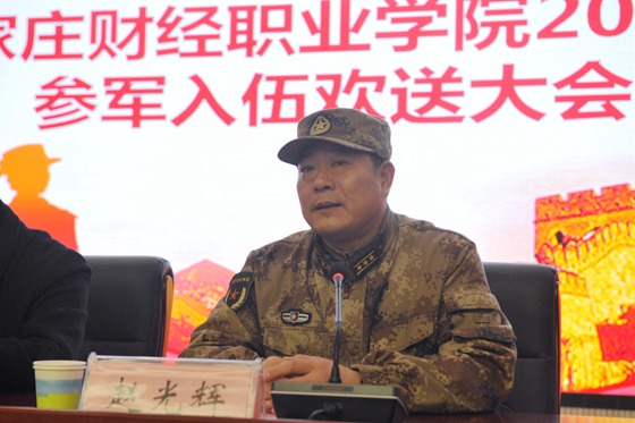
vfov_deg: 21.9
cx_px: 318
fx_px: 1093
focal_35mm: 62
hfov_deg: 32.4
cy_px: 212
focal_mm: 62
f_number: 5.6
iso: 1600
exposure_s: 1/125
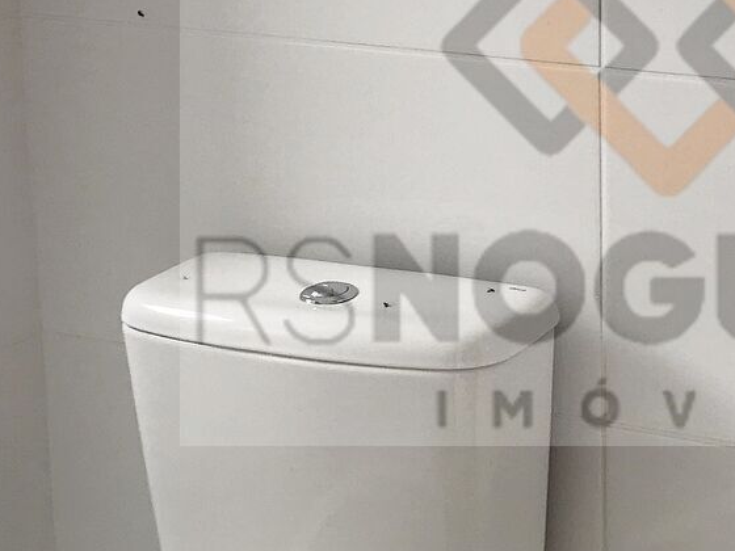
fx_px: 2038
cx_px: 684
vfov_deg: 15.4
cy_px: 164
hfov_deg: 20.0
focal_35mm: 96
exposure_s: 1/126
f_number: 1.8
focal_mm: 3.99
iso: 20
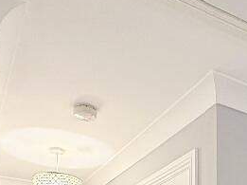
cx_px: 198
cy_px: 306
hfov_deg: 33.9
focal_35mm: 55
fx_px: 392
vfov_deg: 20.8
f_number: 2.2
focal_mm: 2.22
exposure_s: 1/50
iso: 250
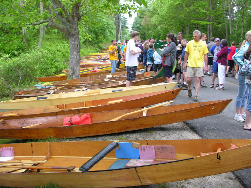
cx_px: 126
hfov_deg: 52.6
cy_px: 94
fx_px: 254
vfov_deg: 40.7
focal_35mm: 35
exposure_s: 1/43.5
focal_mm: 8.9
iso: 50
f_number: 3.6
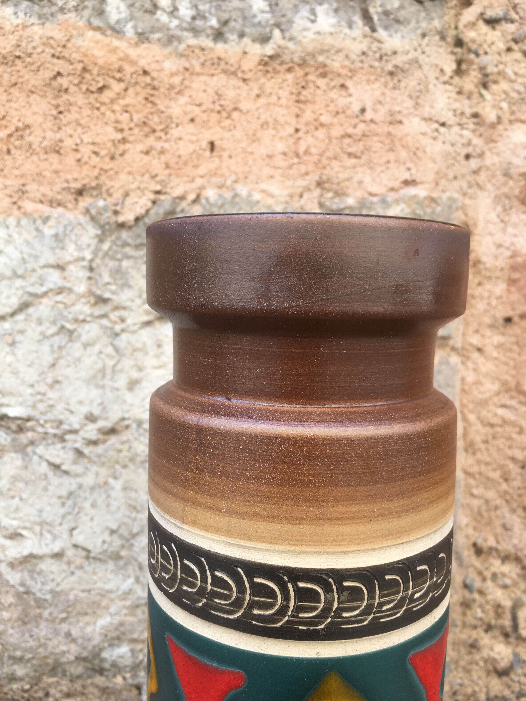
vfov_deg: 61.7
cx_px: 263
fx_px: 588
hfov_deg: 48.2
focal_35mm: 29
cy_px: 350
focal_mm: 4.15
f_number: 2.2
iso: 25
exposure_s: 1/124
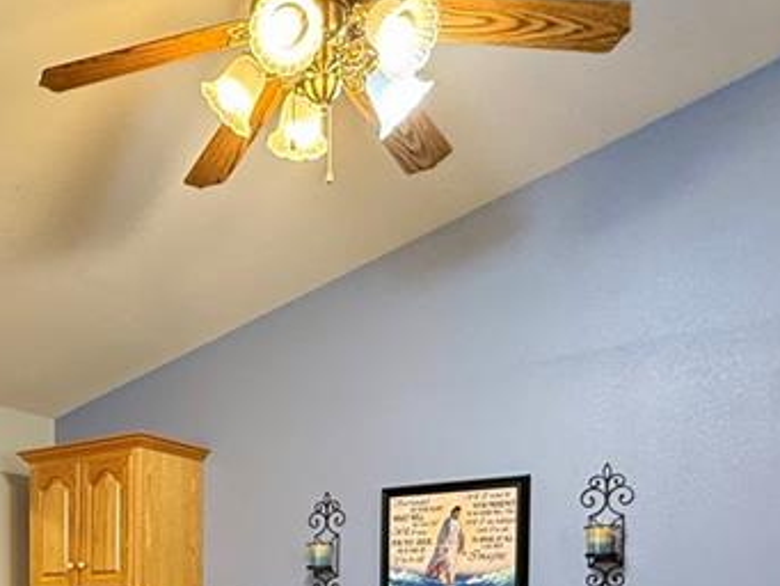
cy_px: 639
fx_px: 947
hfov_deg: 42.5
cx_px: 144
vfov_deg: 30.8
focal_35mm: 42
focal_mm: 2.22
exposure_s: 1/60
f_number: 2.2
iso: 400
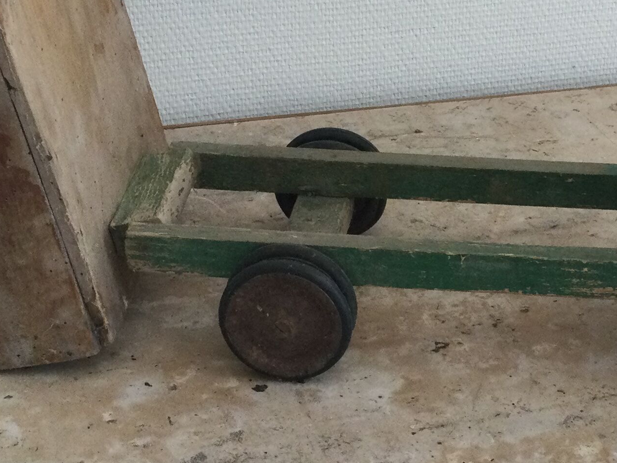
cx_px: 408
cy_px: 181
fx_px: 1426
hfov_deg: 24.3
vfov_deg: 18.4
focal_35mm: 80
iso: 50
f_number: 2.4
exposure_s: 1/33
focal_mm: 3.3
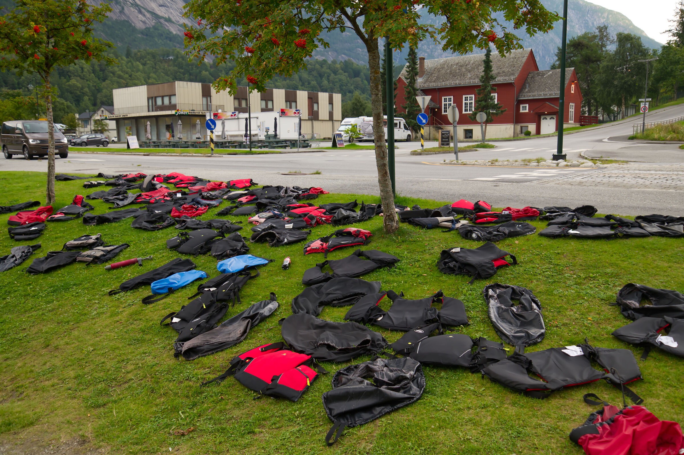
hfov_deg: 60.3
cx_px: 342
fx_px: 589
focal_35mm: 31
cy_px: 228
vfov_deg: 42.3
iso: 800
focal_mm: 31
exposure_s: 1/320
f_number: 6.3
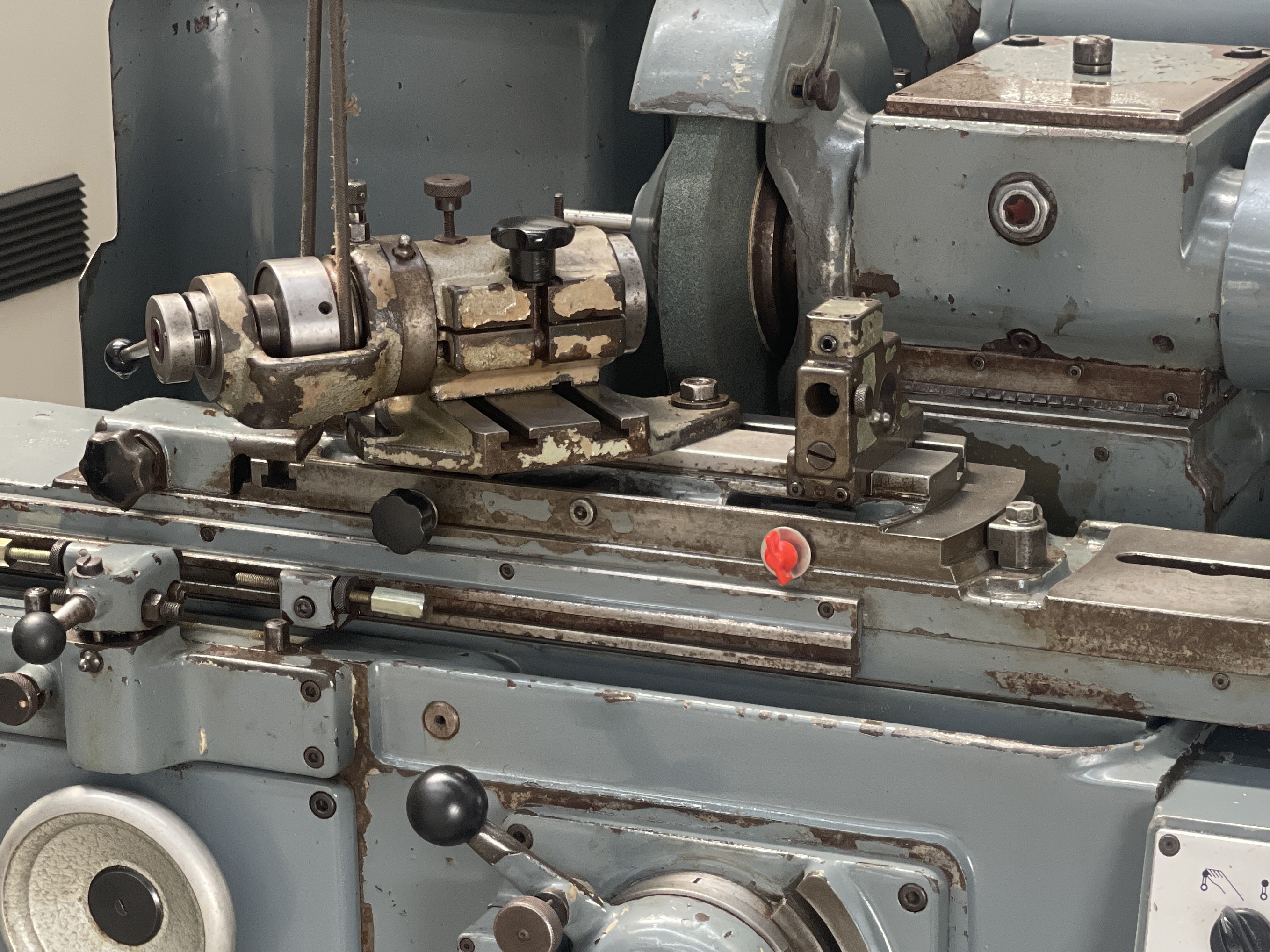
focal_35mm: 95
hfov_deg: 20.6
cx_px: 781
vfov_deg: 15.5
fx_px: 3485
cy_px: 696
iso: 250
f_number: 2.2
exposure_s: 1/121
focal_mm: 7.5
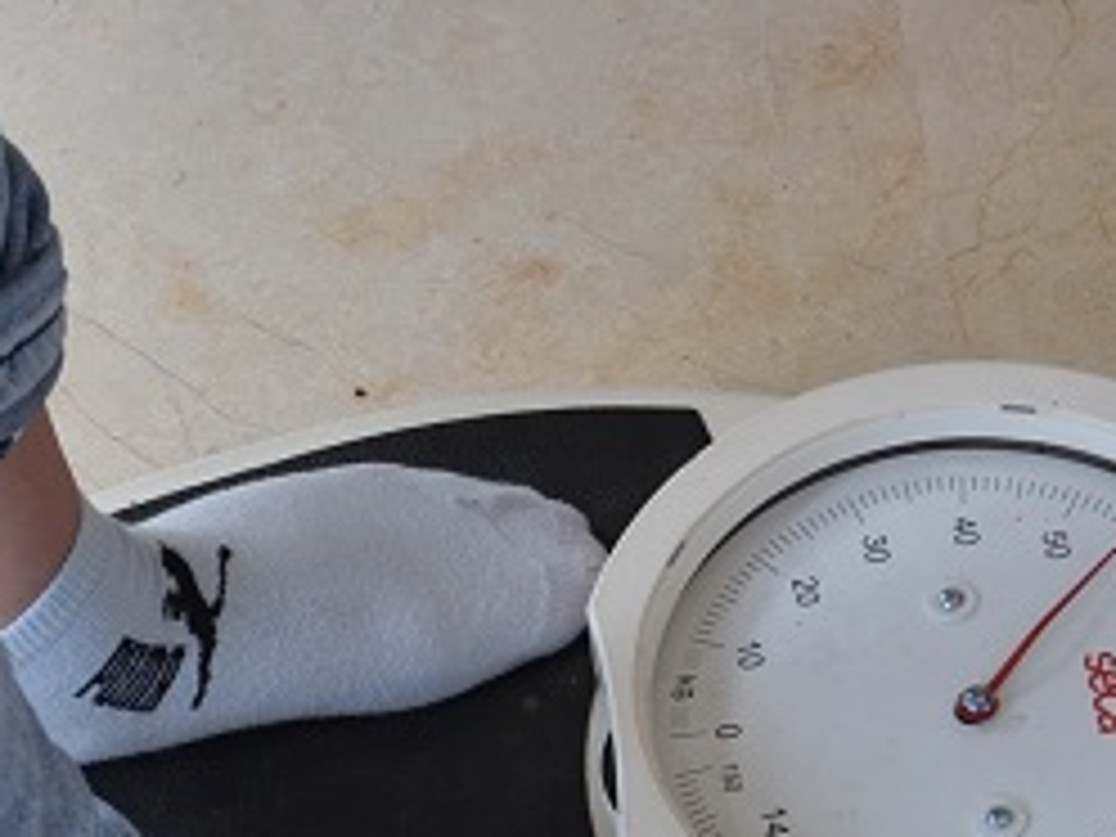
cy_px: 698
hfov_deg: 20.4
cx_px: 378
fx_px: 3095
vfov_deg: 15.3
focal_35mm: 96
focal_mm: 30
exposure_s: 1/100
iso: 400
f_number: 5
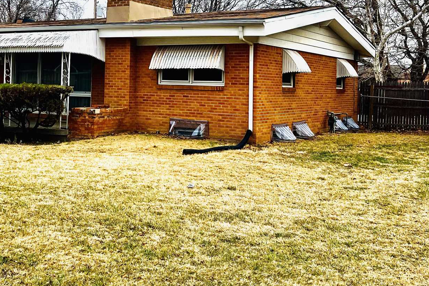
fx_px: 608
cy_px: 57
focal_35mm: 51
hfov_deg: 38.5
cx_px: 150
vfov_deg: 26.0
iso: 50
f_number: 1.5
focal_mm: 5.7
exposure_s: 1/3968
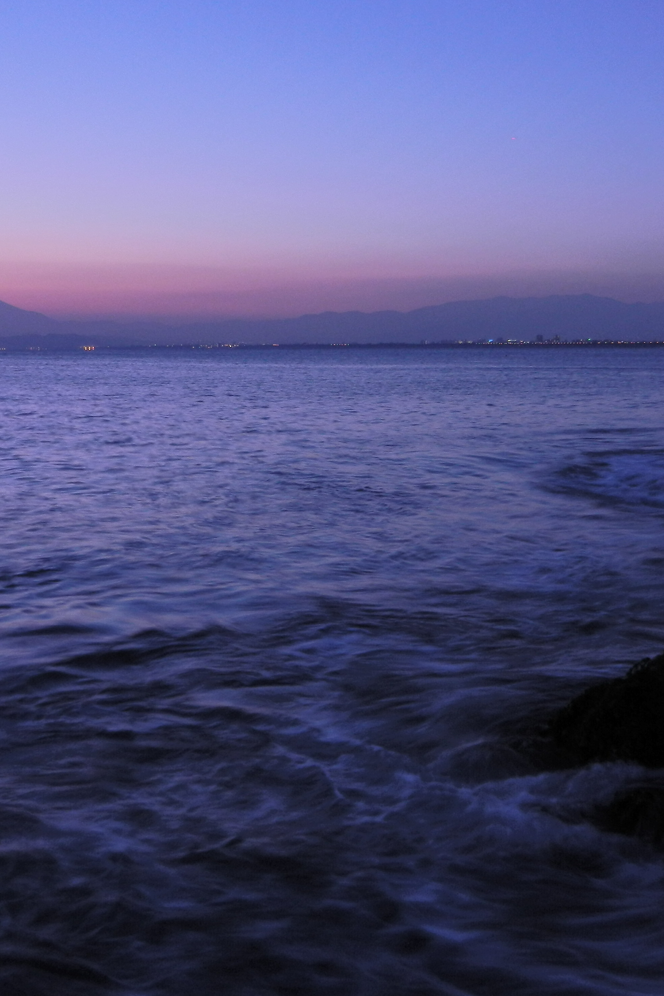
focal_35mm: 41
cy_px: 494
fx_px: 1134
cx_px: 443
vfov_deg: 47.4
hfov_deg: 32.4
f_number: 3.6
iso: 160
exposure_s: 1/3
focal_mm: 5.1
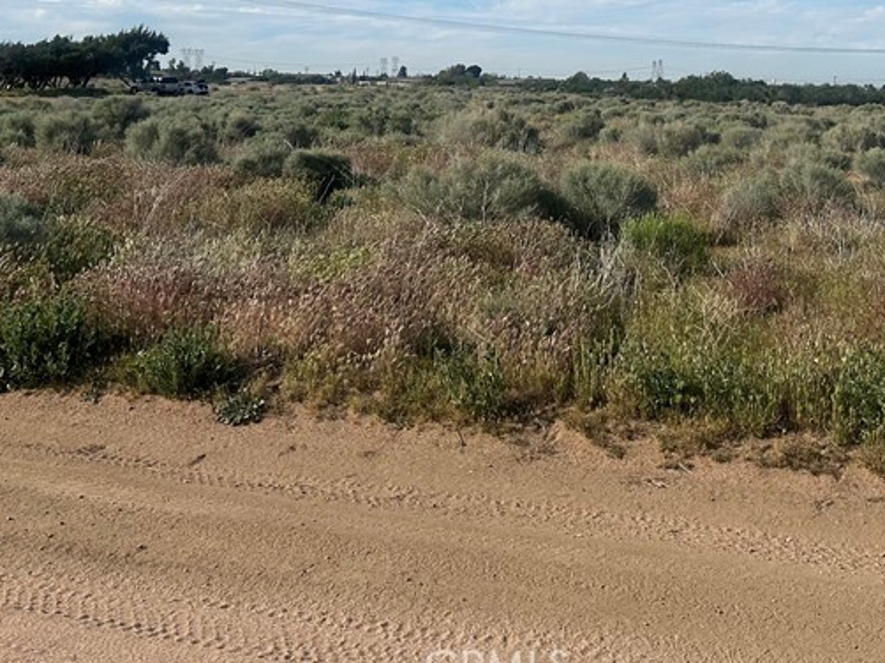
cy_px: 14
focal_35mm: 49
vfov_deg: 28.0
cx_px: 628
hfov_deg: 38.2
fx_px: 1252
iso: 80
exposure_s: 1/7042
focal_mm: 6.86
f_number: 1.78
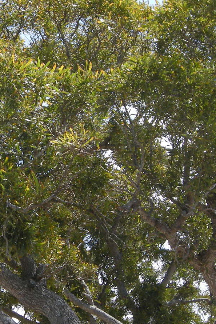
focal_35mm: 98
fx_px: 882
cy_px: 205
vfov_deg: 20.8
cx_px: 22
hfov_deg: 13.8
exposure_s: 1/149
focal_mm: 7.5
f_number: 4.8
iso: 64
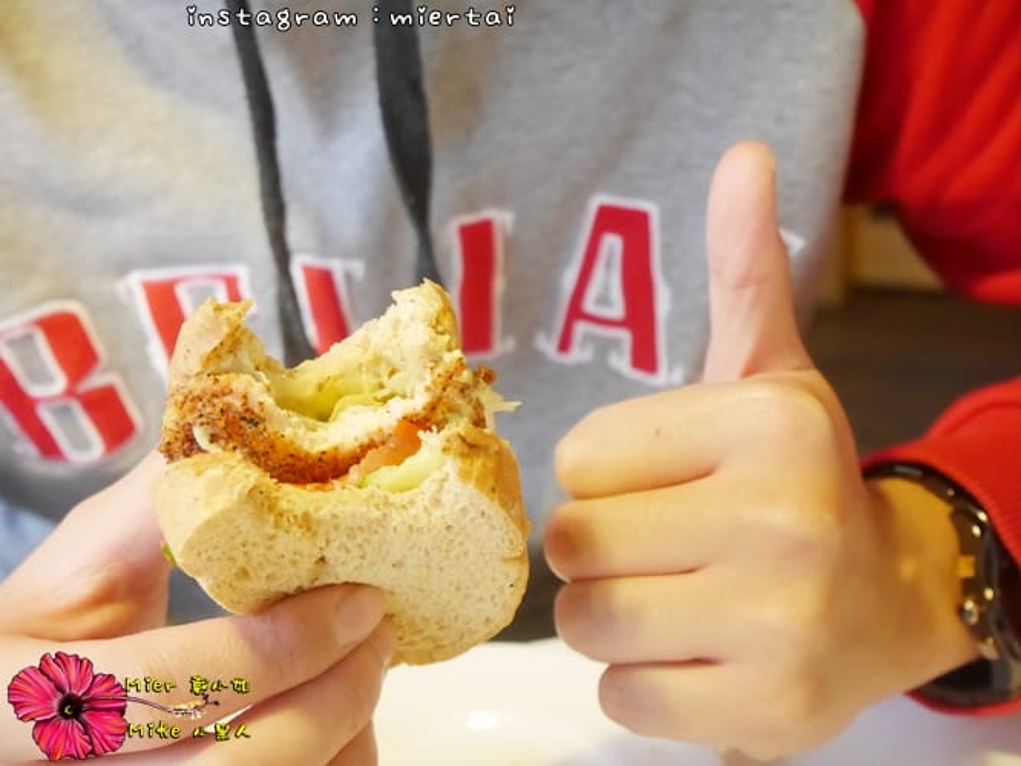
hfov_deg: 35.5
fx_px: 1593
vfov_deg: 27.1
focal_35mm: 54
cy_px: 383
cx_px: 510
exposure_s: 1/60
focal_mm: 27
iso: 6400
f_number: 5.3
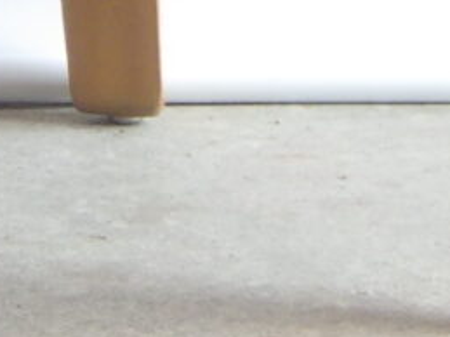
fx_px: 9070
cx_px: -136
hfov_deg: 2.8
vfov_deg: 2.1
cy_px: -655
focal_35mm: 698
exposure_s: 1/13
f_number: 5
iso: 125
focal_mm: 16.7
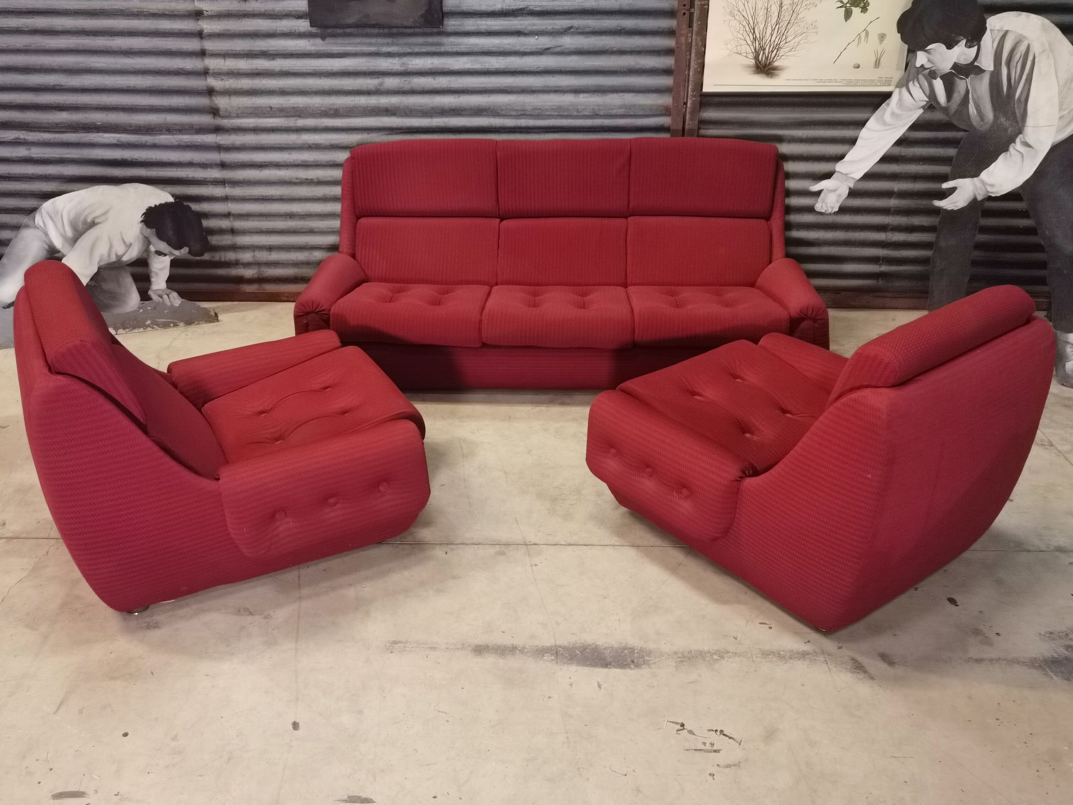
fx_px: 961
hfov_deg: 58.4
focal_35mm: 31
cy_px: 402
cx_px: 536
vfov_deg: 45.4
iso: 640
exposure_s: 1/33.3
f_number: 1.9
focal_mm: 6.71
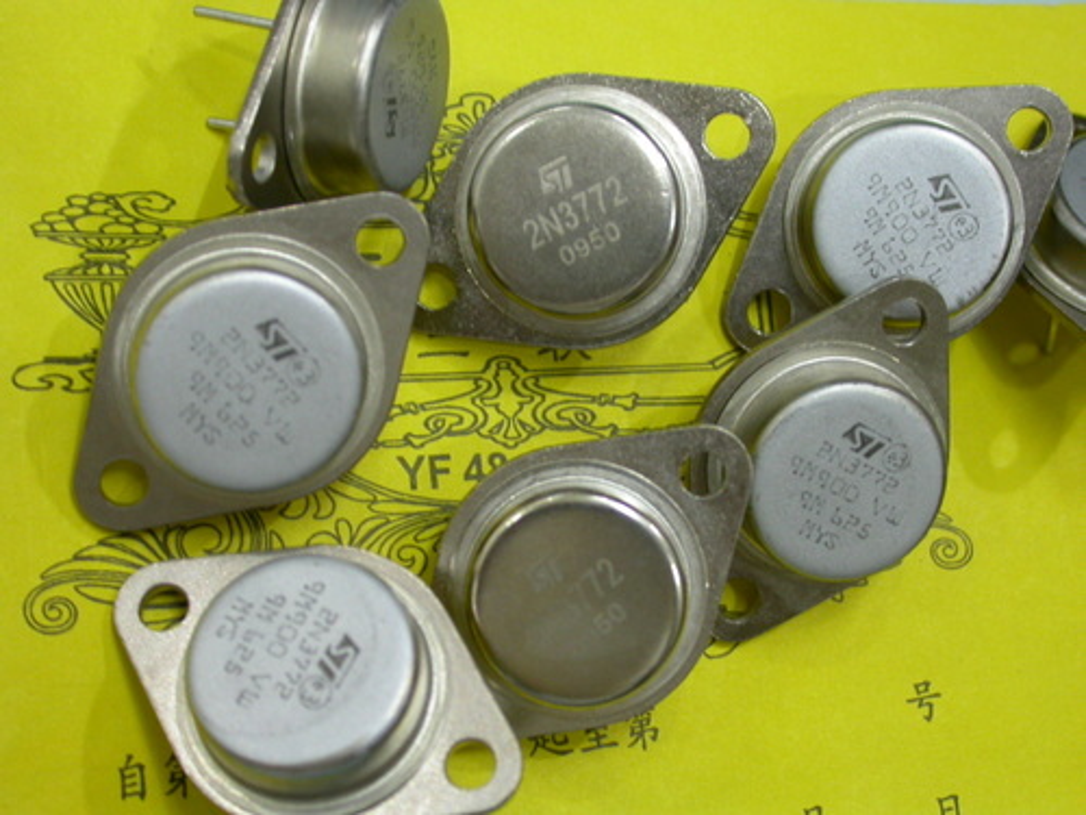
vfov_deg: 18.9
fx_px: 2447
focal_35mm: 78
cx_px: 543
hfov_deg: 25.0
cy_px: 408
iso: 102
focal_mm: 16.2
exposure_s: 1/4
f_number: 3.5
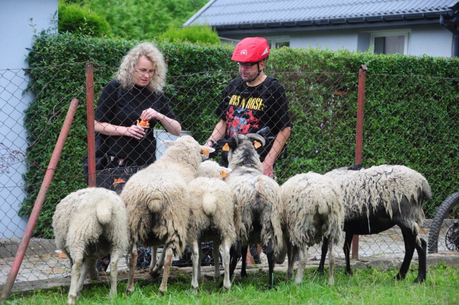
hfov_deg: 17.1
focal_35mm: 120
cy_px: 152
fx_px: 1528
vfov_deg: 11.4
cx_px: 230
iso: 500
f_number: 6.3
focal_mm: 80
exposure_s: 1/640
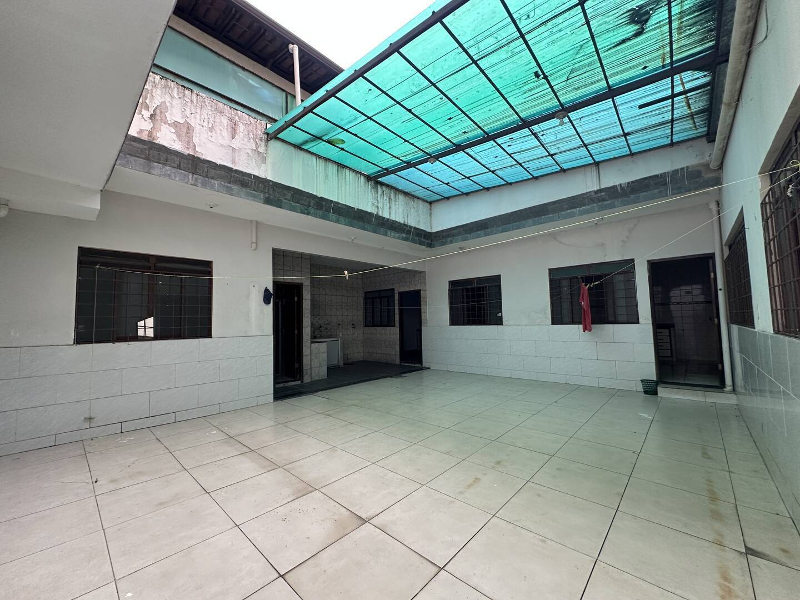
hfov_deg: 102.1
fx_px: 324
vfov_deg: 85.7
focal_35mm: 14
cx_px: 400
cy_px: 300
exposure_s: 1/99
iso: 200
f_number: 2.2
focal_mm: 2.22
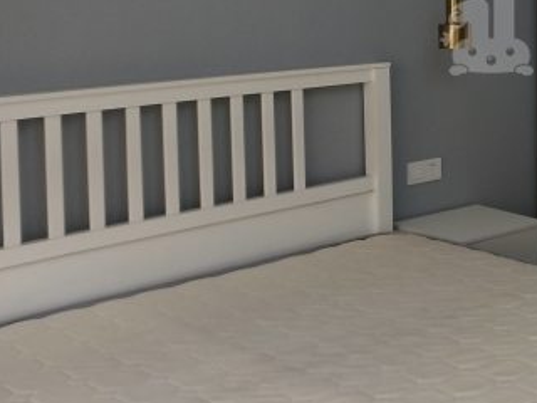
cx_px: 574
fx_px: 1163
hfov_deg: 24.4
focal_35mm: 75
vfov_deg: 19.2
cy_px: 30
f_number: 1.8
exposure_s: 1/100
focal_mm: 3.95
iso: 173
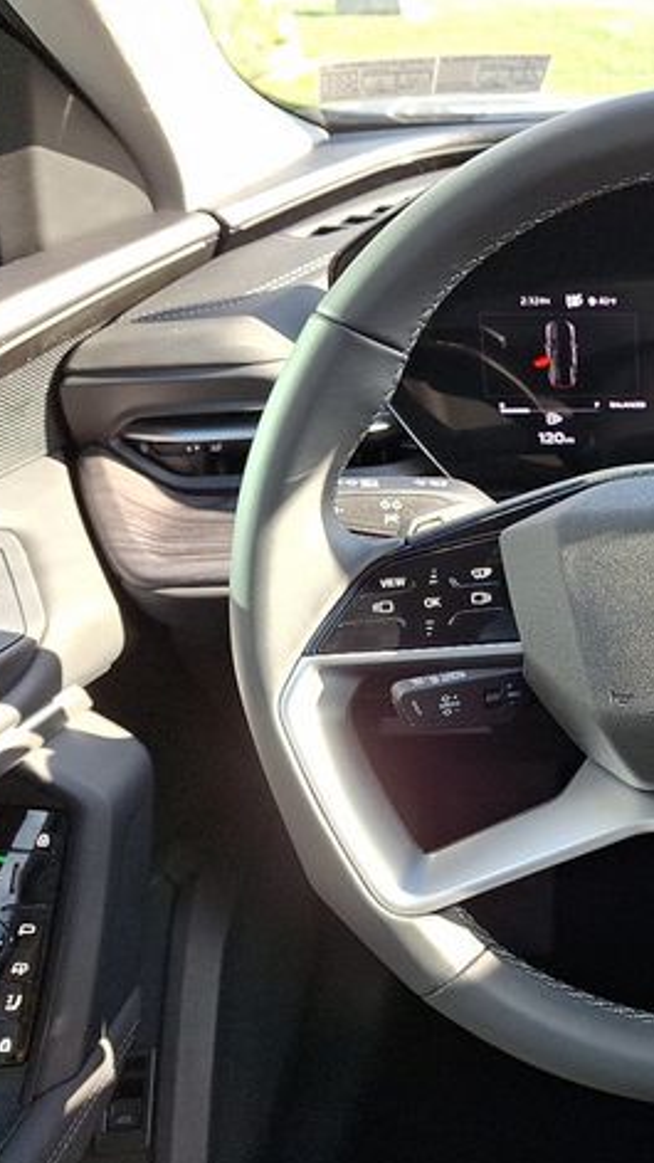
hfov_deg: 28.5
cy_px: 588
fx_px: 1140
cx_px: 753
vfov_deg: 54.0
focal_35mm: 37
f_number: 1.8
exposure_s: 1/120
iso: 48
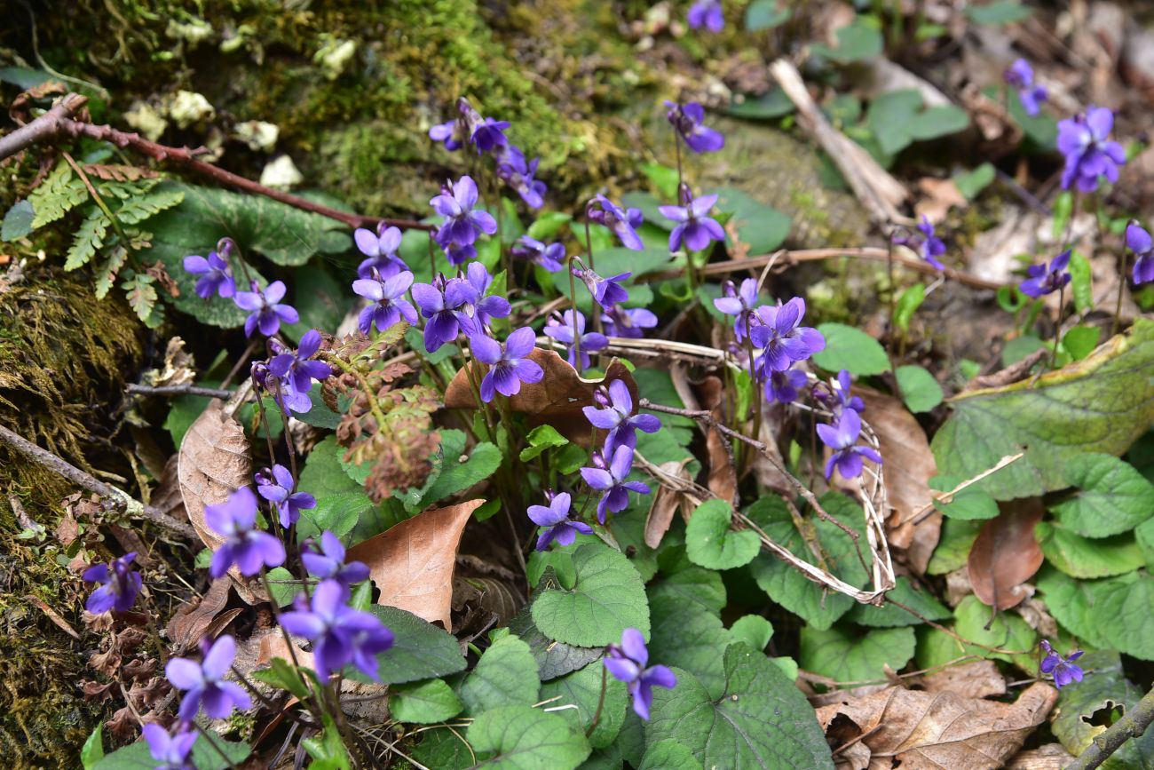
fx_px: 1603
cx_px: 577
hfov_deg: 39.6
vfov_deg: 27.0
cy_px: 385
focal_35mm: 50
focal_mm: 50
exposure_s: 1/125
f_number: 6.3
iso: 320
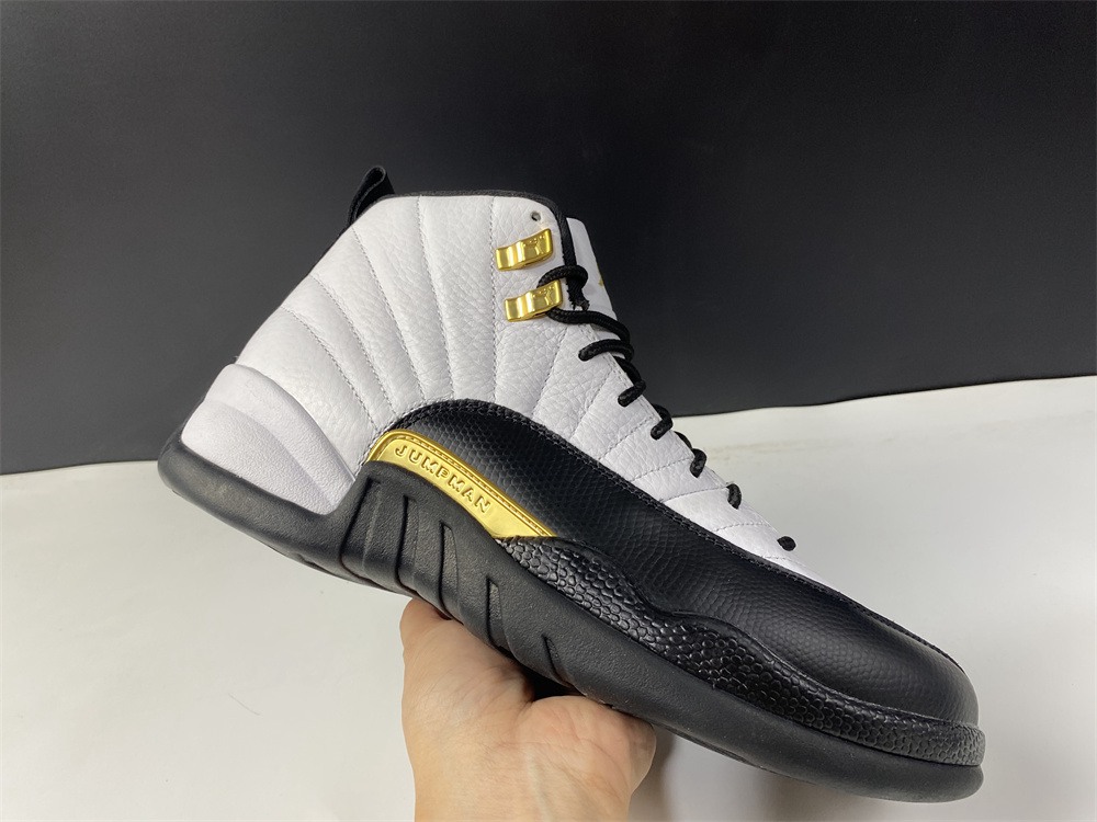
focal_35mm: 26
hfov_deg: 67.3
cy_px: 411
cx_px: 548
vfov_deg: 53.1
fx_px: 824
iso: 64
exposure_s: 1/100
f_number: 1.8
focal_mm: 4.25
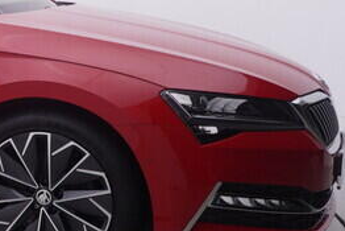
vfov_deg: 15.5
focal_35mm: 88
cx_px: -240
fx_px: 843
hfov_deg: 18.9
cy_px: 61
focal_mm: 15
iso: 200
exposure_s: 1/80
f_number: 5
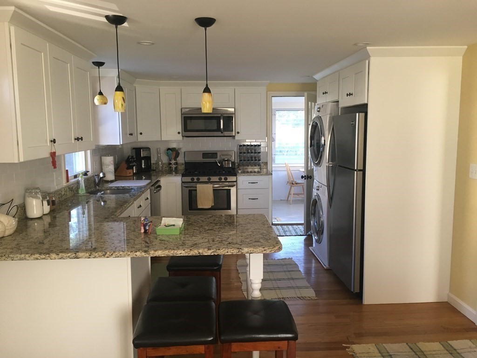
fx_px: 400
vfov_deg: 48.2
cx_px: 238
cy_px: 179
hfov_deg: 61.7
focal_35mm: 29
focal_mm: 4.15
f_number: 2.2
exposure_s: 1/30
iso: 100
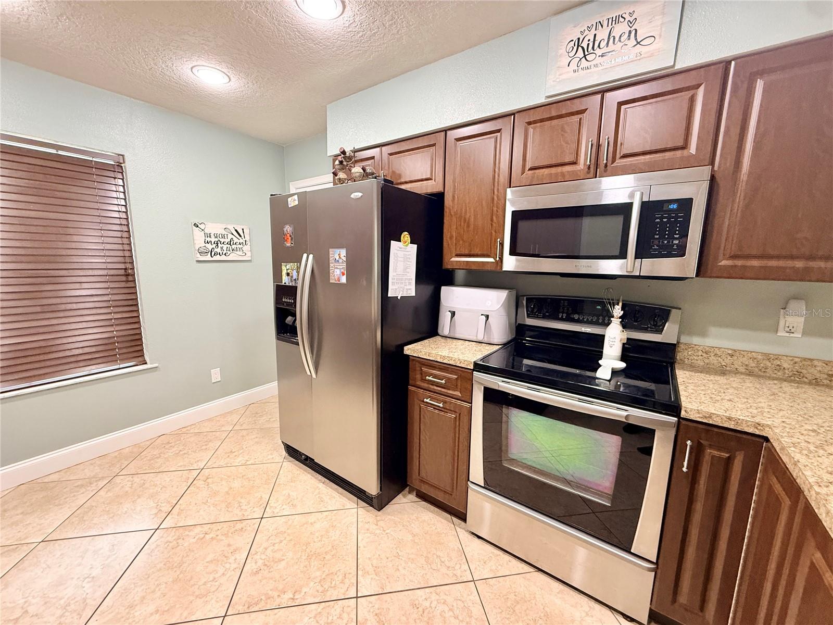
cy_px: 312
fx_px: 337
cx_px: 416
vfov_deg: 85.7
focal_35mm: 14
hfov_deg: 102.1
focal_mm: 2.22
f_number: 2.2
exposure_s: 1/60
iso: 400
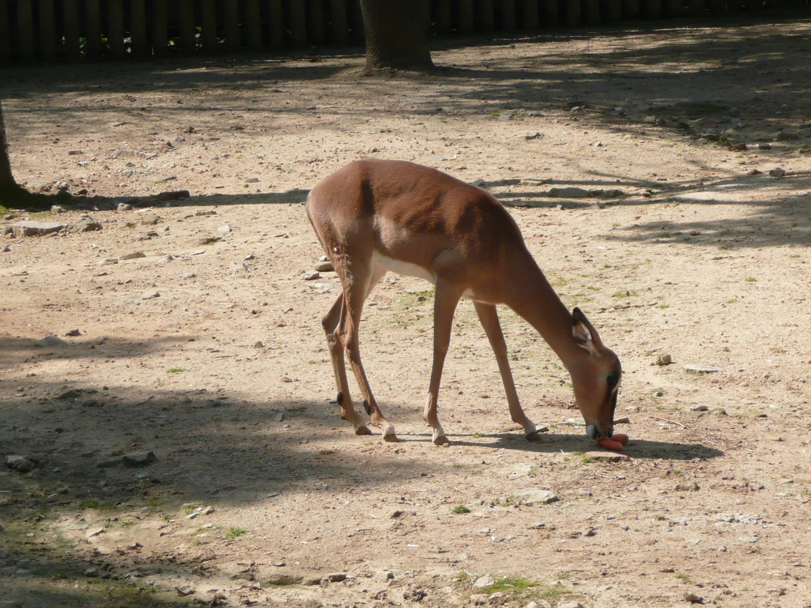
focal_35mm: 167
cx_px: 406
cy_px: 304
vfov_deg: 8.9
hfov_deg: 11.8
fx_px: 3913
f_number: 4.7
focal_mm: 18.4
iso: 100
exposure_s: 1/400
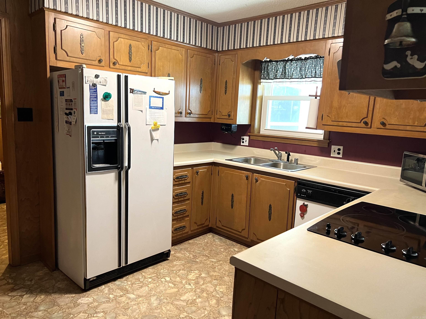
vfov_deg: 53.1
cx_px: 213
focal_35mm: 26
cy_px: 160
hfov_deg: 67.3
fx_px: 320
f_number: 1.5
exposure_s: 1/60
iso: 250
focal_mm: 5.7
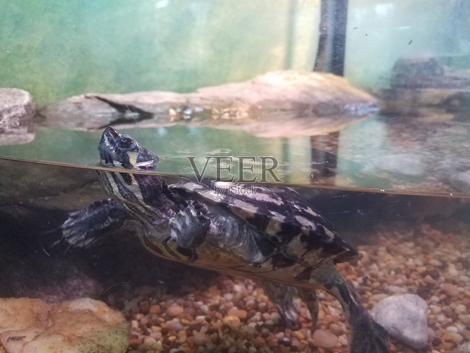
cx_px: 235
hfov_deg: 67.3
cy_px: 176
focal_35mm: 26
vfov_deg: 53.1
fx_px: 353
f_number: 1.7
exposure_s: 1/13
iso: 200
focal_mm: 4.2
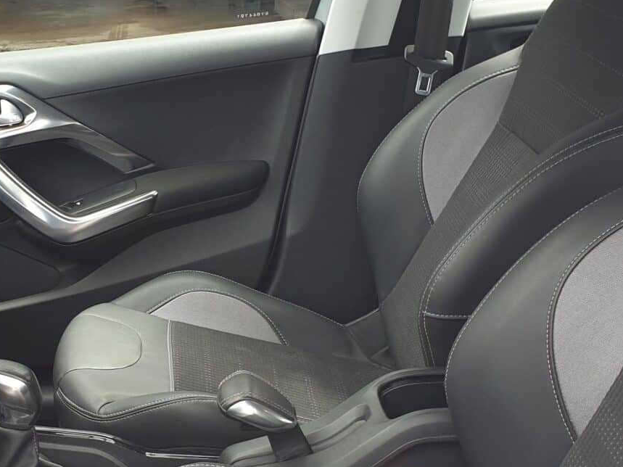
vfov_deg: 23.4
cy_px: 358
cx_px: 88
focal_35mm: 62
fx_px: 1116
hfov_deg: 30.1
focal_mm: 4.3
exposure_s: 1/104
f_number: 2.4
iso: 50
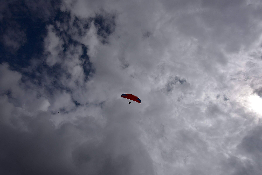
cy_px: 88
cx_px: 131
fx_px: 146
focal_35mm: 20
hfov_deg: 84.0
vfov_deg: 62.0
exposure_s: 1/800
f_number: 8
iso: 100
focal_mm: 20
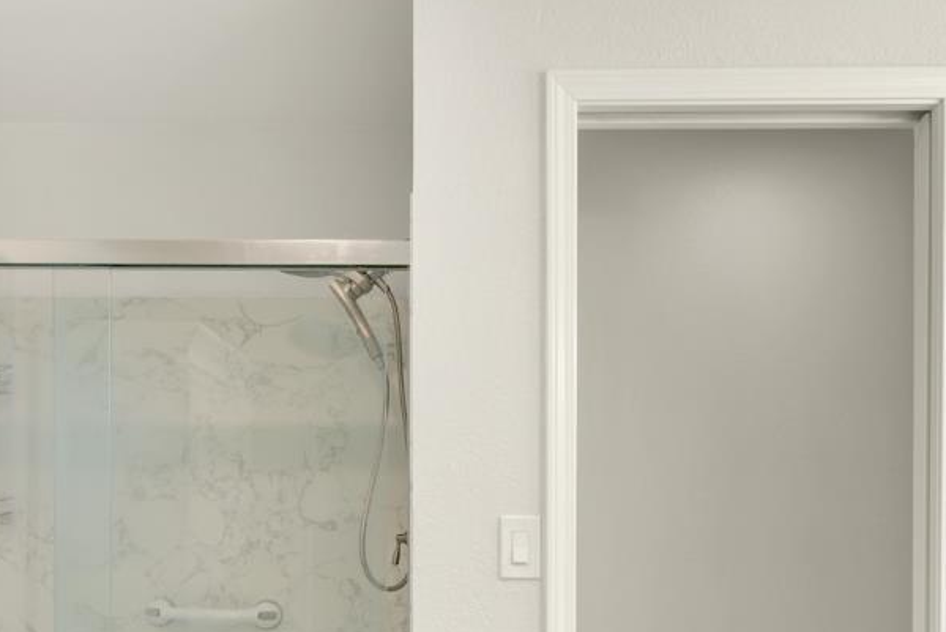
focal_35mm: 35
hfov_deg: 54.4
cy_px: 522
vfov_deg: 36.4
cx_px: 492
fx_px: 920
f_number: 14
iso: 100
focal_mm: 14
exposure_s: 1/4
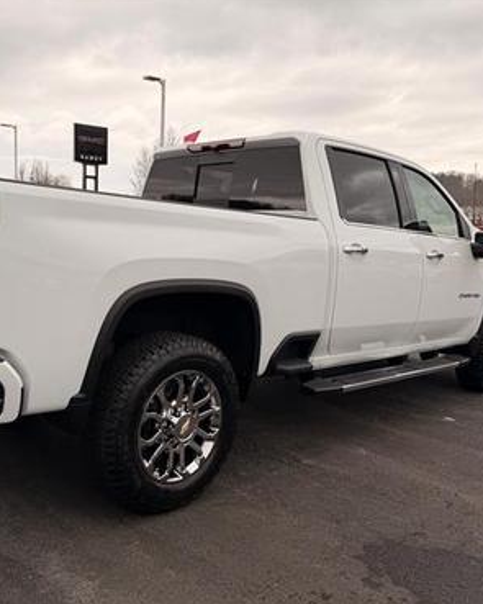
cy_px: 300
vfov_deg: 55.7
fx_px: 572
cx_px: 174
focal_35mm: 32
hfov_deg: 45.3
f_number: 1.78
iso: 80
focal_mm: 6.76
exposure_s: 1/788
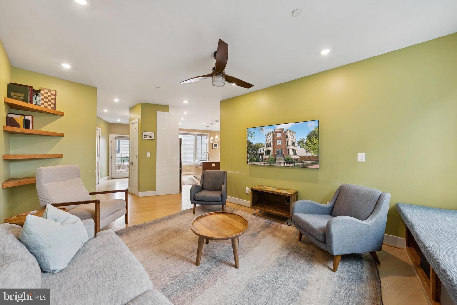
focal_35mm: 12
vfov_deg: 90.0
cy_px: 152
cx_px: 228
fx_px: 152
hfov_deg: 112.6
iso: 640
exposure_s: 1/50
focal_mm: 12
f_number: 7.1
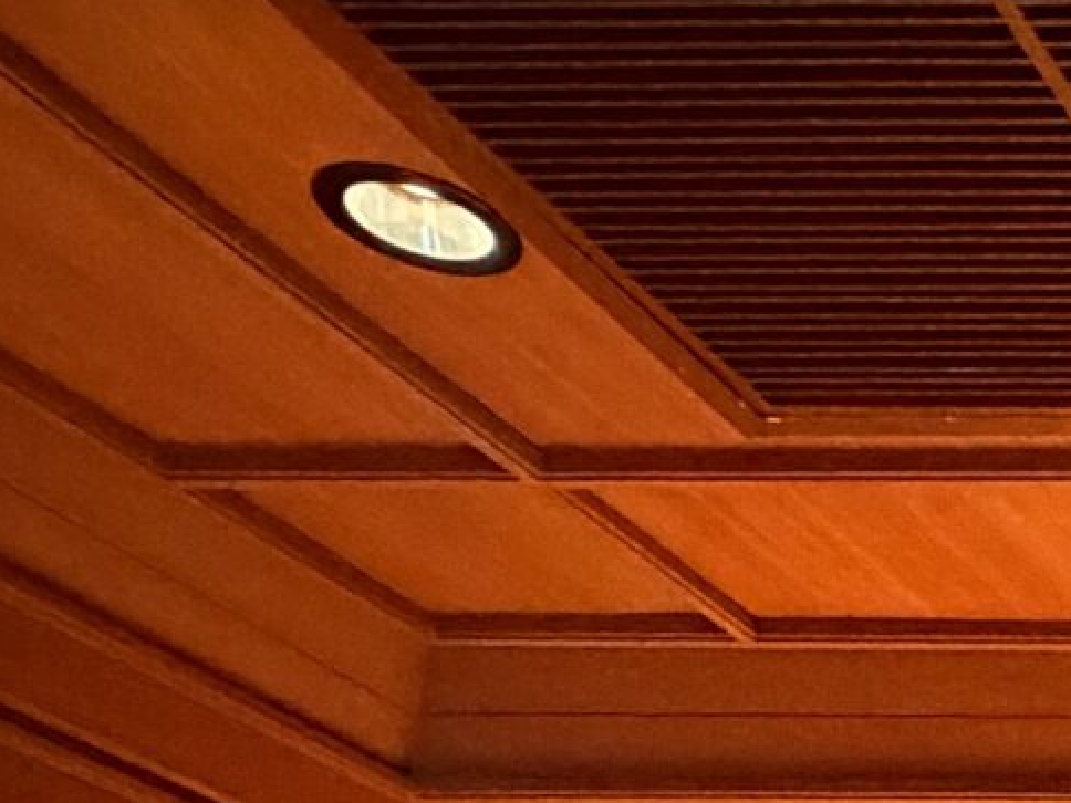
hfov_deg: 18.6
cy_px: 1765
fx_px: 2290
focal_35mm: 74
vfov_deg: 14.8
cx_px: 2069
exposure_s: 1/33
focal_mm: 2.22
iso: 1000
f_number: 2.2
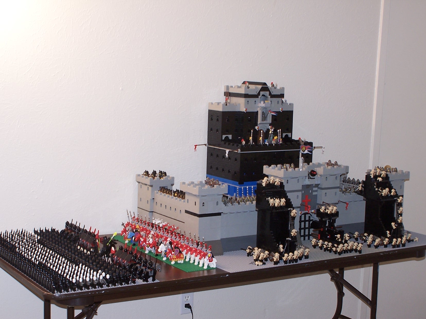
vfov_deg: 21.9
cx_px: 213
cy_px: 160
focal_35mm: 67
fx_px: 825
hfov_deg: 29.0
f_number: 4
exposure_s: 1/8
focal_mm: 11.1
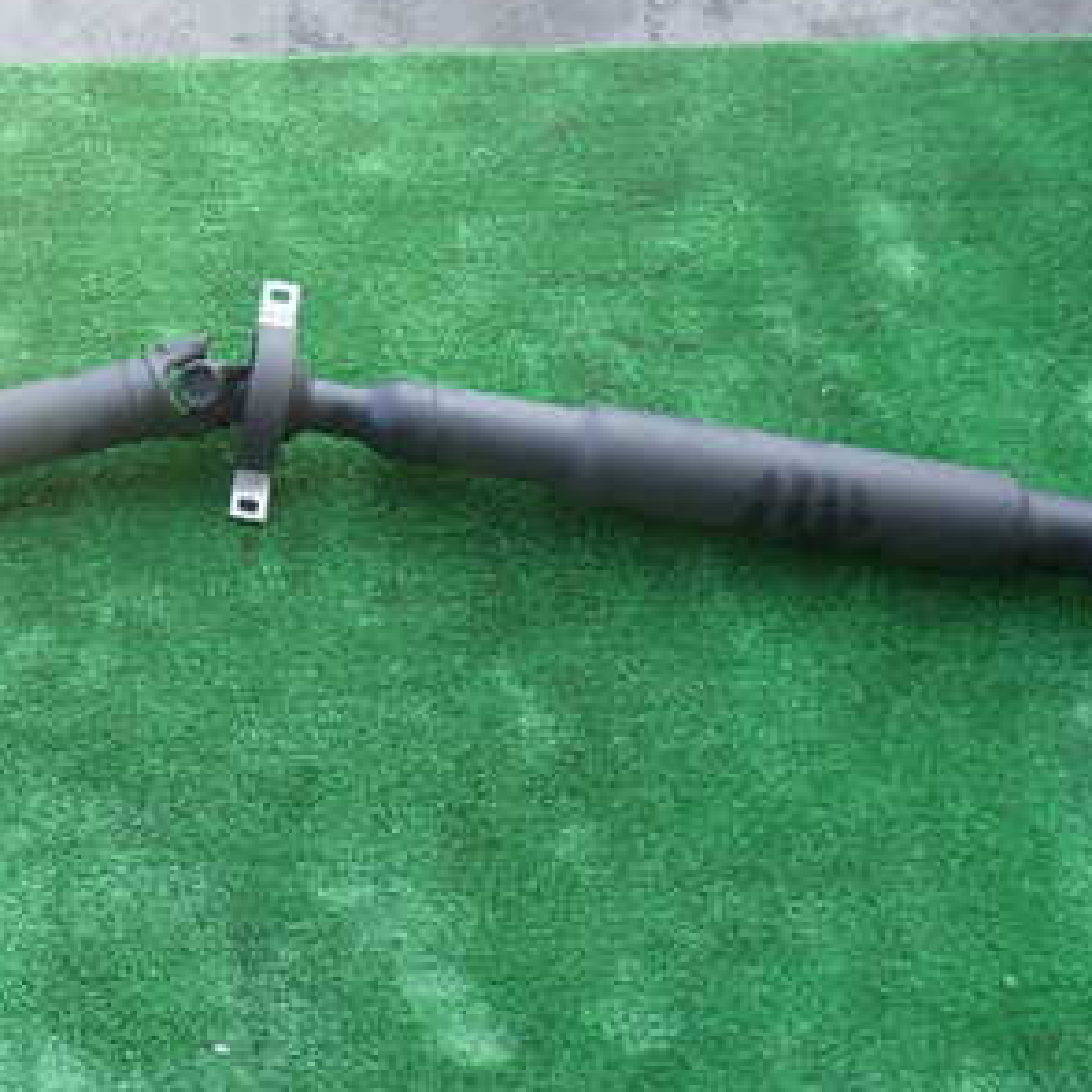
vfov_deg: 31.6
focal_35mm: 54
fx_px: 1927
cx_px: 155
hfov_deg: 30.5
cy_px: 452
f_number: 2.3
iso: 160
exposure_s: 1/125
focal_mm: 5.4
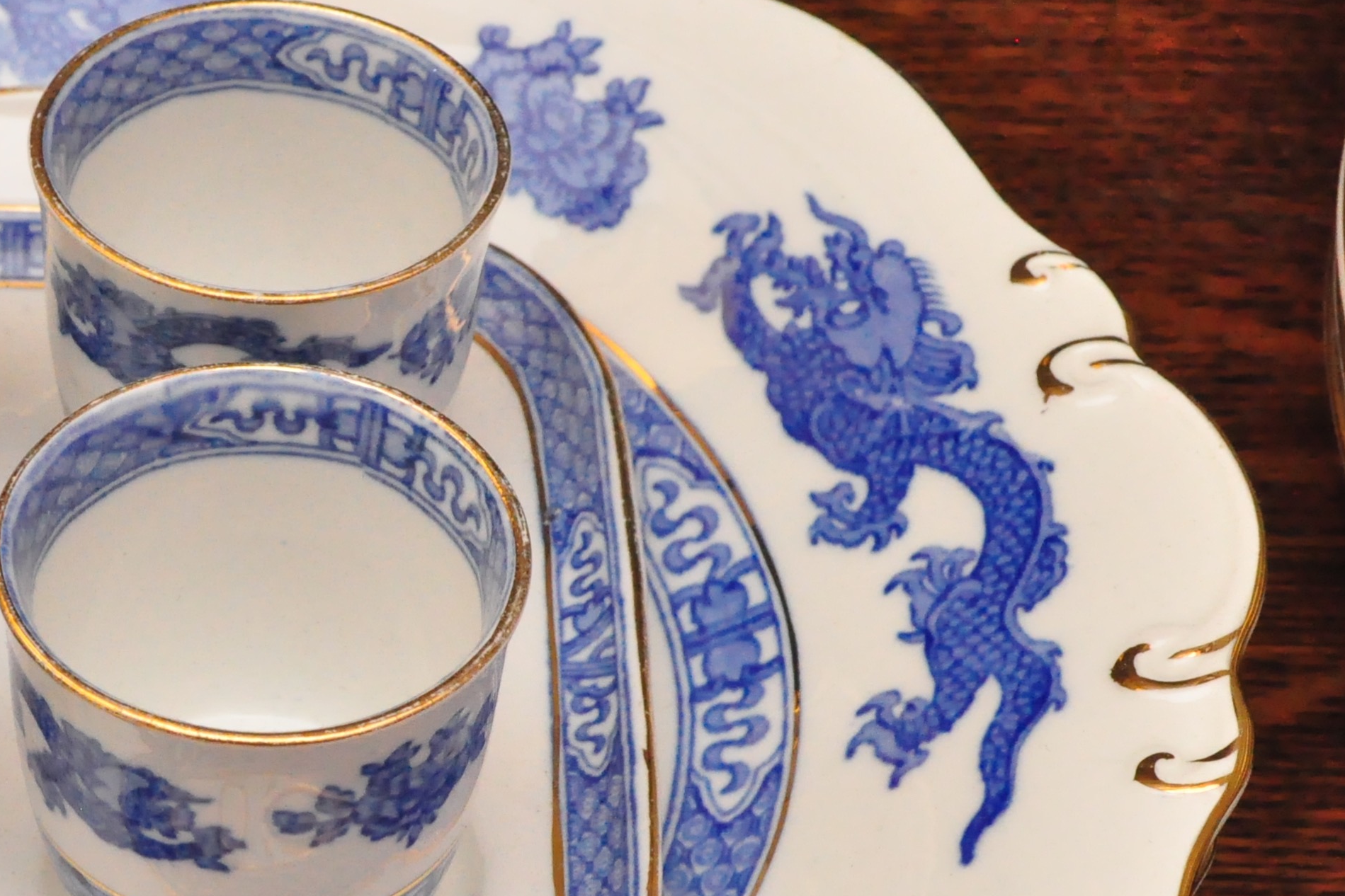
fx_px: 3666
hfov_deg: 20.3
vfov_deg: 13.9
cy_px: 720
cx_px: 95
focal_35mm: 98
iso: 3200
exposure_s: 1/125
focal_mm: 29
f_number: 10
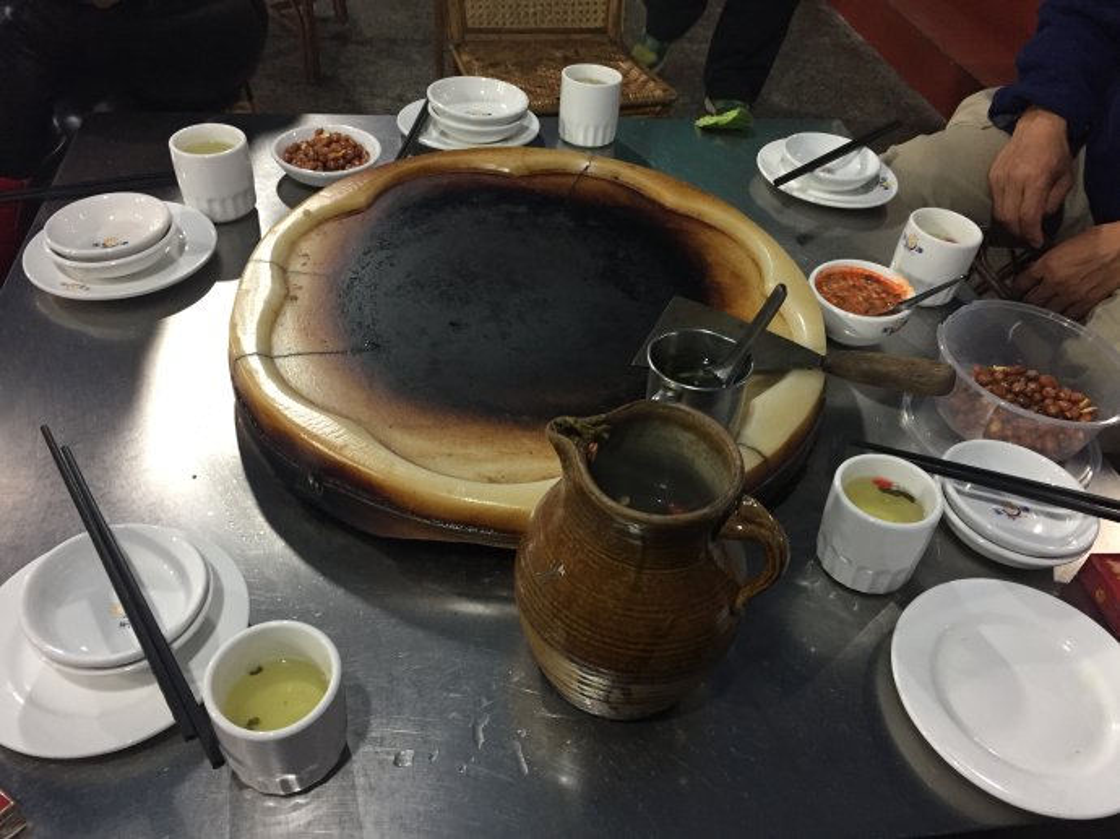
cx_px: 560
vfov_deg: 48.2
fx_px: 938
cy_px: 420
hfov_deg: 61.7
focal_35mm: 29
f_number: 2.2
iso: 200
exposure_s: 1/33
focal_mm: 4.15
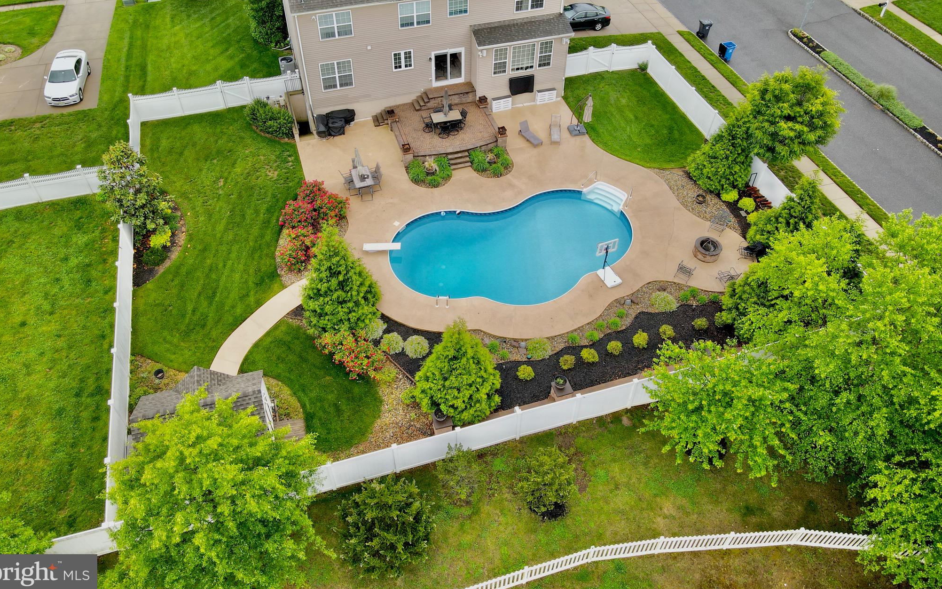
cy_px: 231
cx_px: 461
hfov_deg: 70.4
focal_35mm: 26
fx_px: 667
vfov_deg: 47.3
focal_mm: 4.5
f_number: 2.8
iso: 100
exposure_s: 1/160
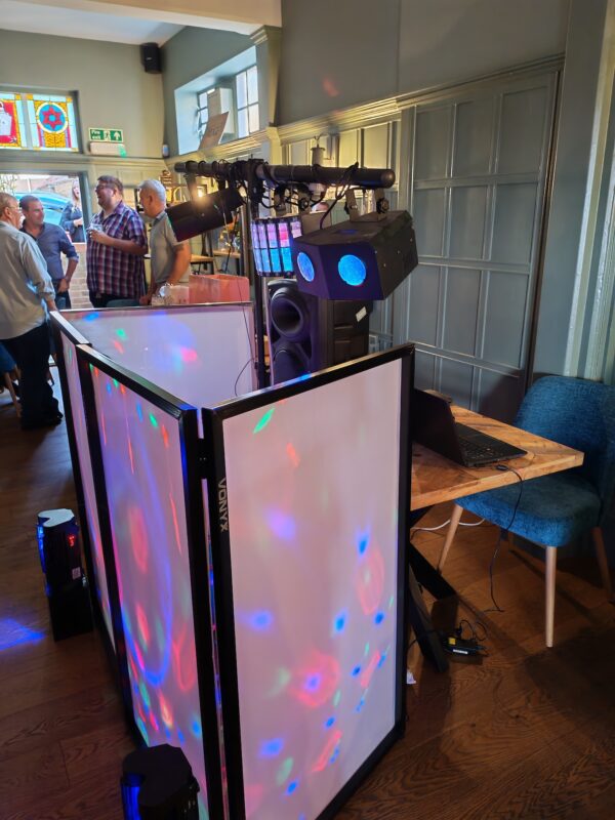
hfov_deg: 51.4
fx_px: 640
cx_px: 308
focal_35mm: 27
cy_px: 410
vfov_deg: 65.3
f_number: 1.9
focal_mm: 6.12
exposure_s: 1/50
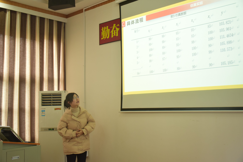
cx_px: 122
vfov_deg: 33.0
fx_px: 273
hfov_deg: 47.9
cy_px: 81
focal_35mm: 40
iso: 800
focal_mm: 27
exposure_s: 1/30
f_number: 4
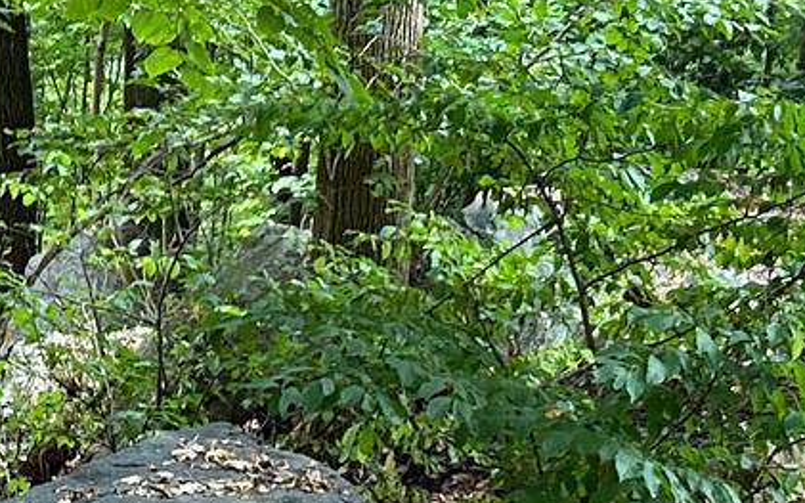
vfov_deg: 9.6
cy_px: 625
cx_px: -25
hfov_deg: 15.3
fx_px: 2939
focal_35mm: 134
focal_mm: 5.7
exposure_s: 1/60
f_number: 1.5
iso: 200
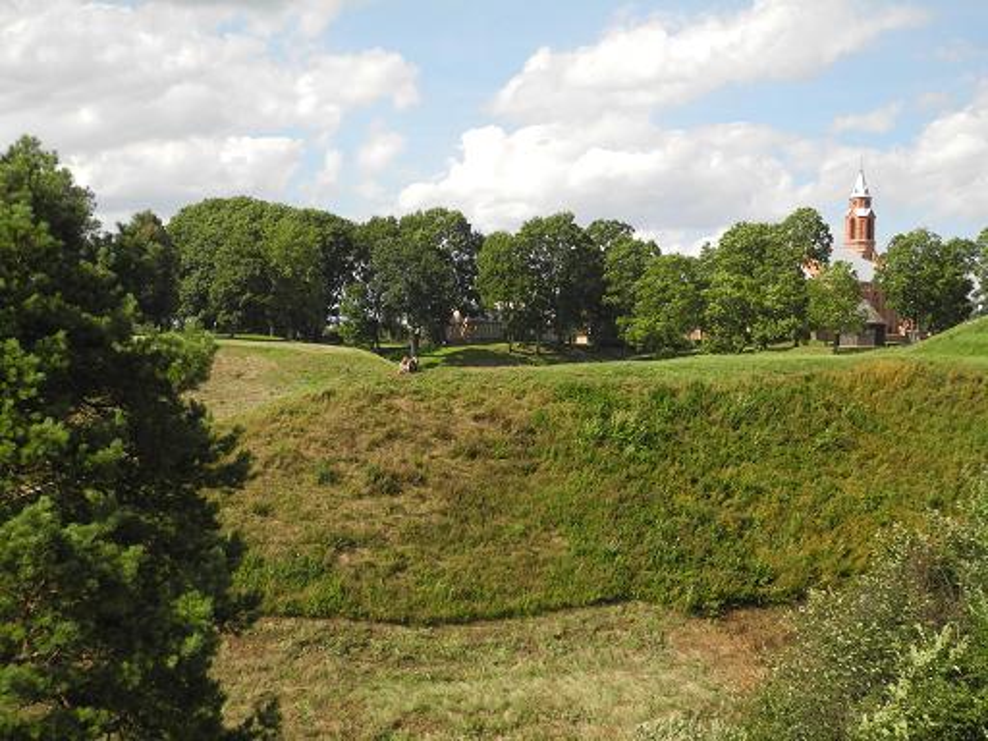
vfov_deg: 26.6
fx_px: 1570
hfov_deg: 34.9
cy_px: 370
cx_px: 494
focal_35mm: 55
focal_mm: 11.8
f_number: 3.5
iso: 100
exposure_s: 1/800
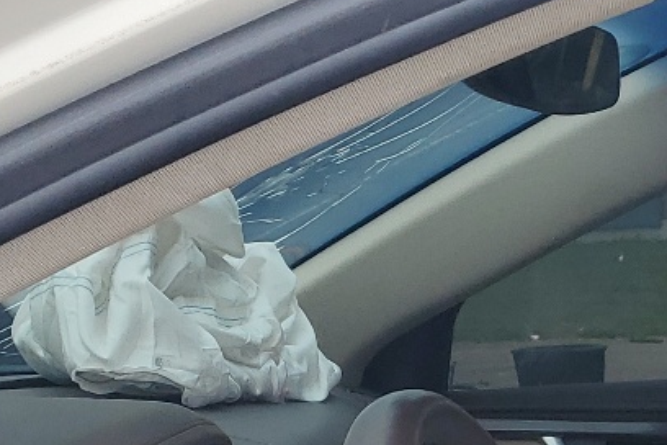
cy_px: 879
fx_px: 1964
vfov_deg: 11.6
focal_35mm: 106
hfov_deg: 17.8
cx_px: 904
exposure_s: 1/333
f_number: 1.5
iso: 50
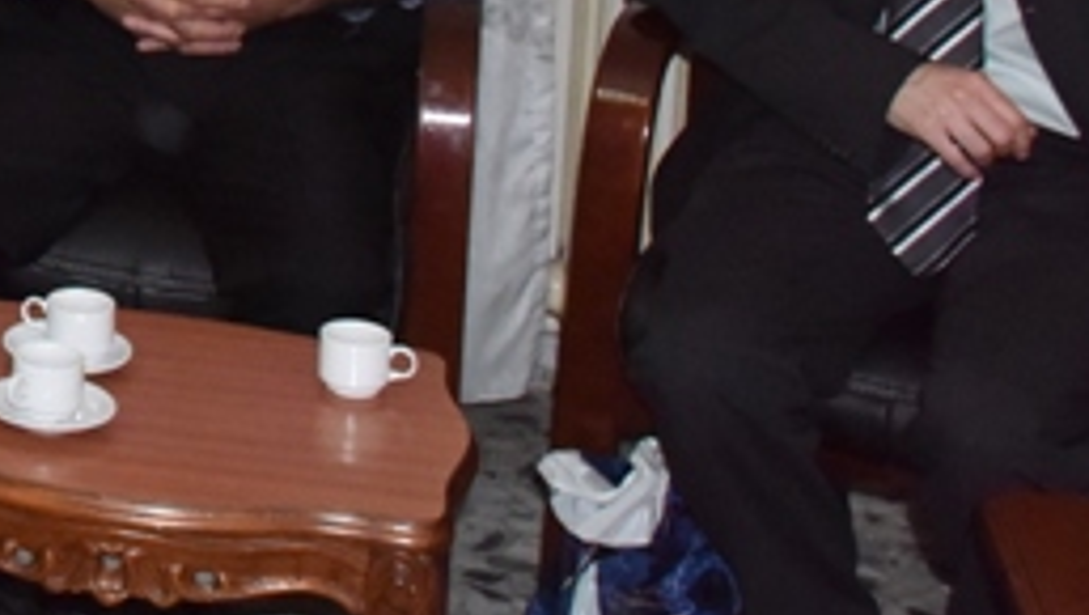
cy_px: -405
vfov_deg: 11.5
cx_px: -729
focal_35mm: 100
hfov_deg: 18.0
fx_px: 2890
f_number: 6.3
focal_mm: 24
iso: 2500
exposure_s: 1/250
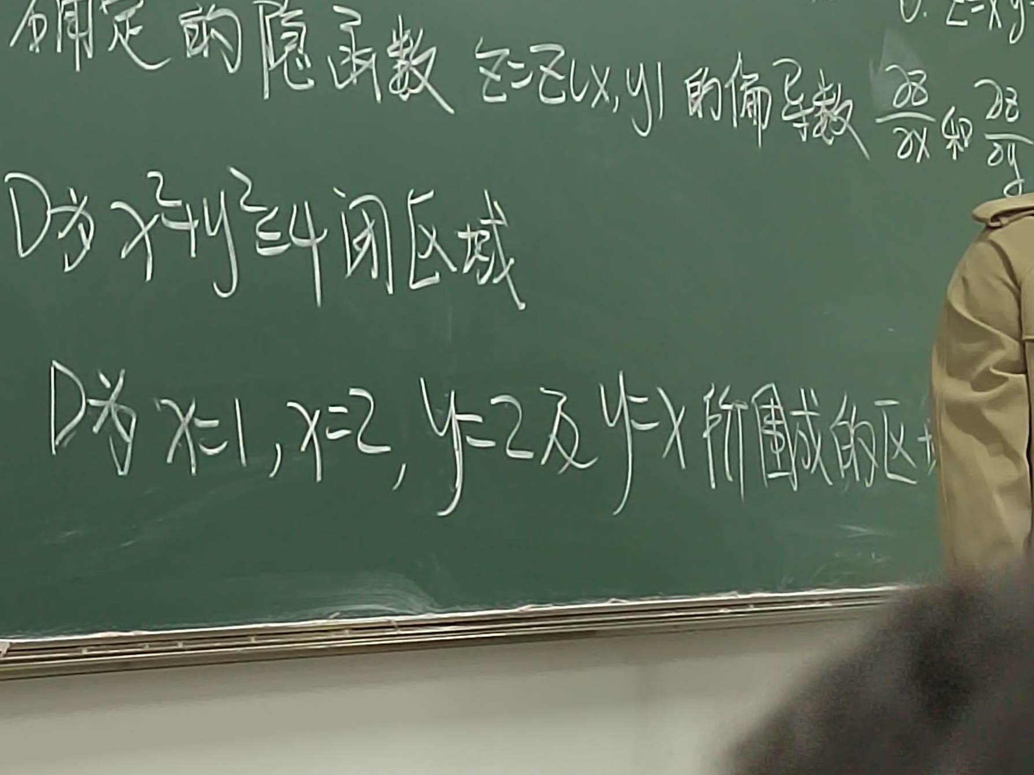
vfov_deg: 13.3
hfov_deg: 17.5
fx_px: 3315
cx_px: 125
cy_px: 274
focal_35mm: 111
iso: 2244
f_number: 1.9
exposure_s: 1/100
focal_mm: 5.52
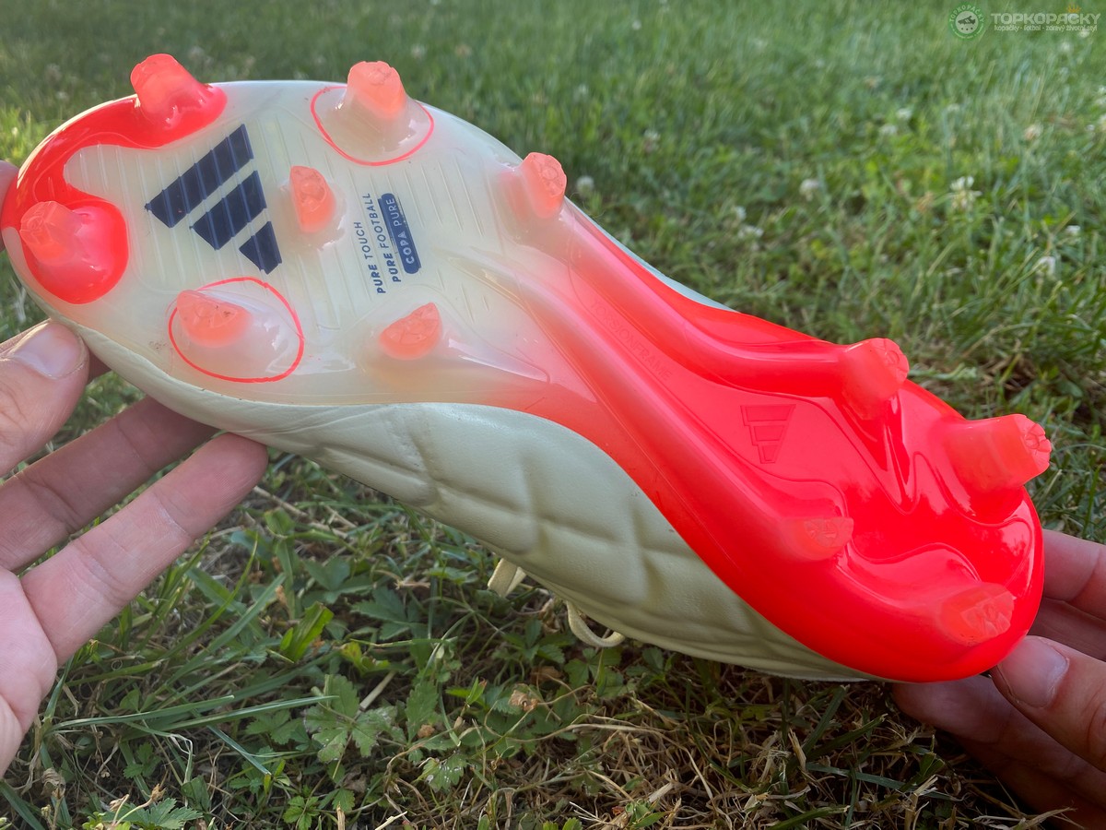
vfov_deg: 53.1
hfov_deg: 67.3
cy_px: 415
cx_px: 553
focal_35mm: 26
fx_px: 831
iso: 32
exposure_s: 1/226
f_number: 1.8
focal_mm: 4.25
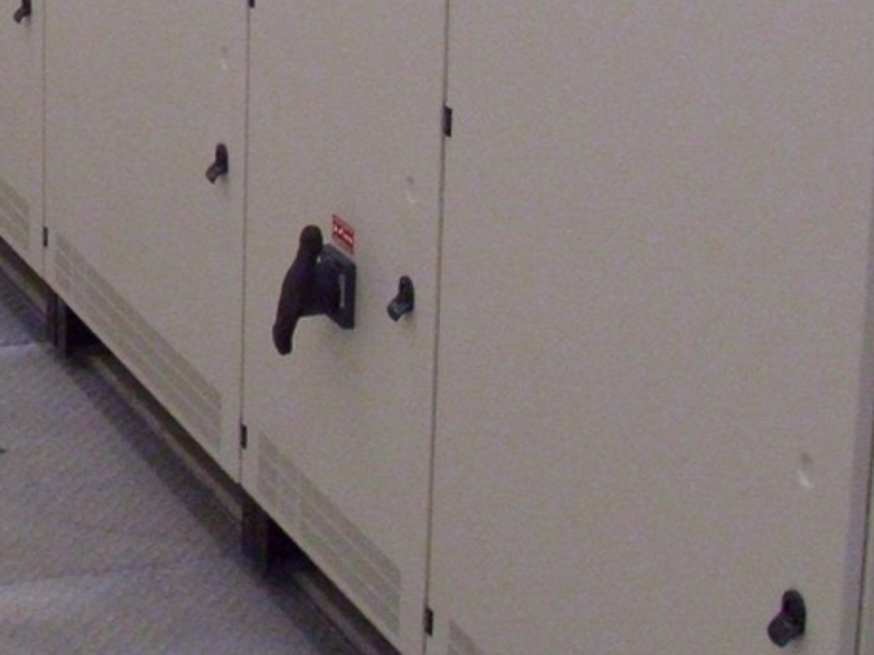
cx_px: 99
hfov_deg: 16.0
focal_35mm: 122
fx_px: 3080
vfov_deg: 11.9
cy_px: -135
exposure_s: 1/60
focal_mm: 6.2
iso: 400
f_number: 3
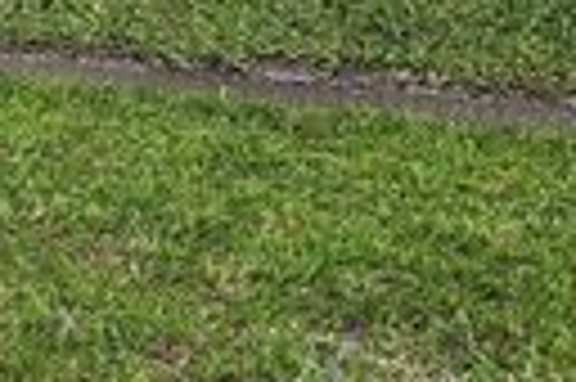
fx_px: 1997
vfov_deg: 10.8
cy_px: -52
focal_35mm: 125
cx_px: -14
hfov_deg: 16.1
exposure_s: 1/377
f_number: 1.8
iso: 12
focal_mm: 6.4
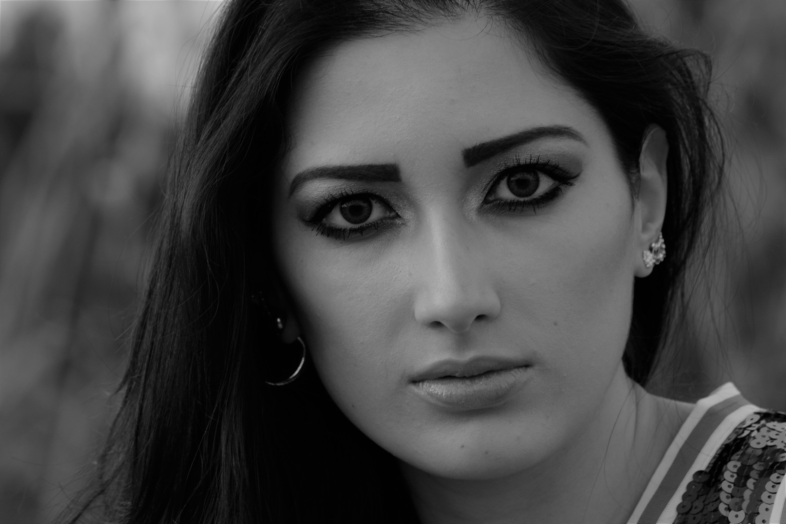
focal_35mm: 300
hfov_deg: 6.9
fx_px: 6549
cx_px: 393
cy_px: 262
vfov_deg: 4.6
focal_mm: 200
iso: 800
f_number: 9
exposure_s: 1/100
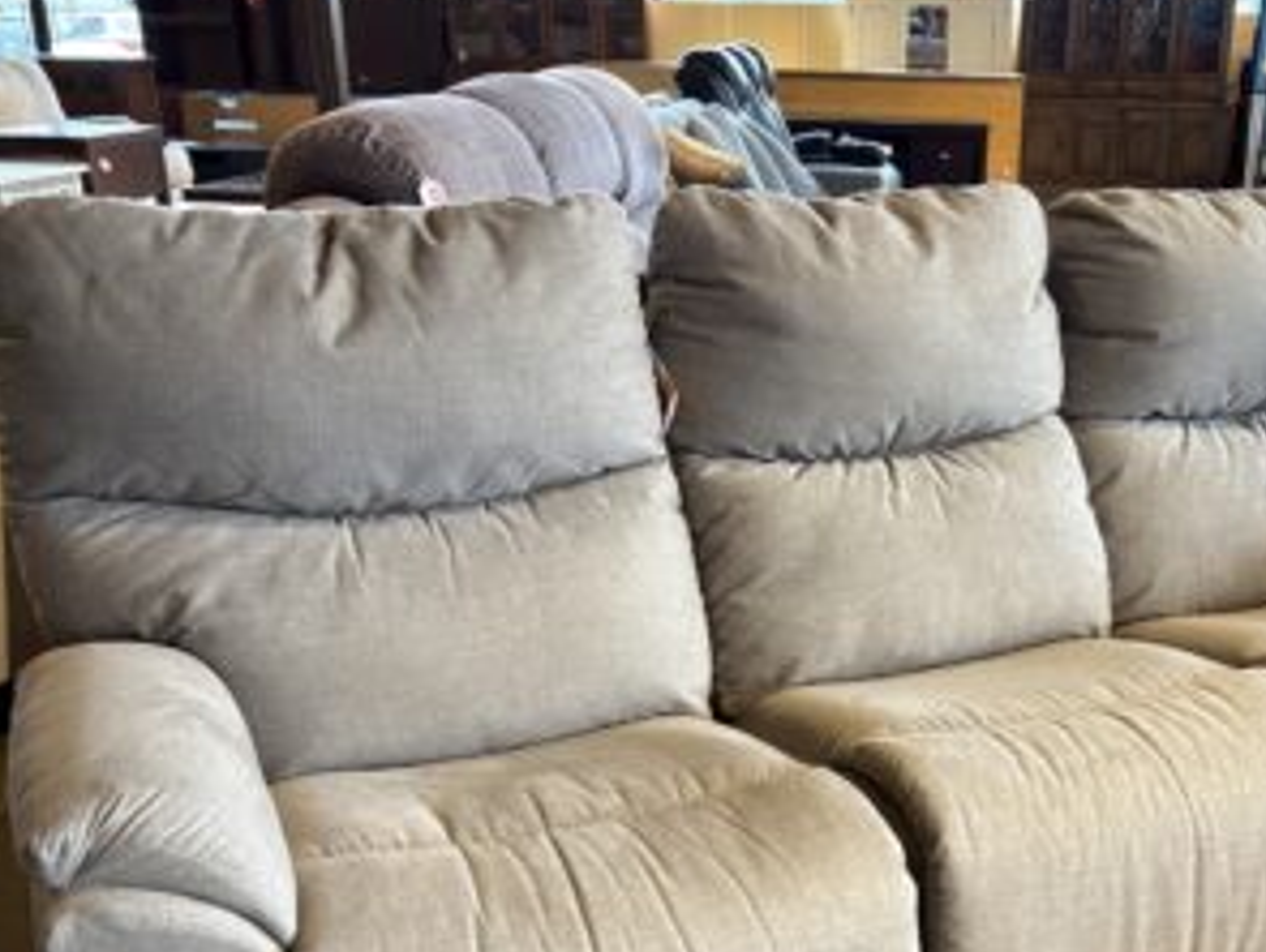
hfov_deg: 42.2
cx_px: 858
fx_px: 1611
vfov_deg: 32.2
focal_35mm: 44
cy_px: 740
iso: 100
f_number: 1.6
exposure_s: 1/60
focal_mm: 5.96
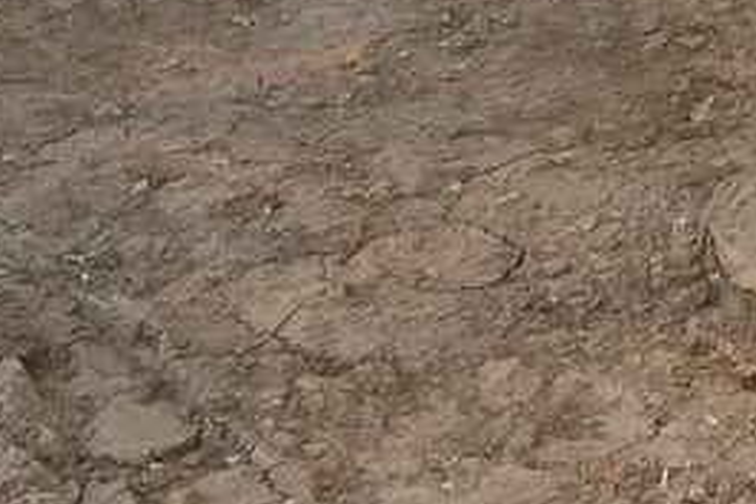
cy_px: -753
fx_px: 3843
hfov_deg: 10.3
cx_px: 1538
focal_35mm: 183
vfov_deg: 7.0
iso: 32
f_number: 2.2
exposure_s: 1/423
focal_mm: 4.15
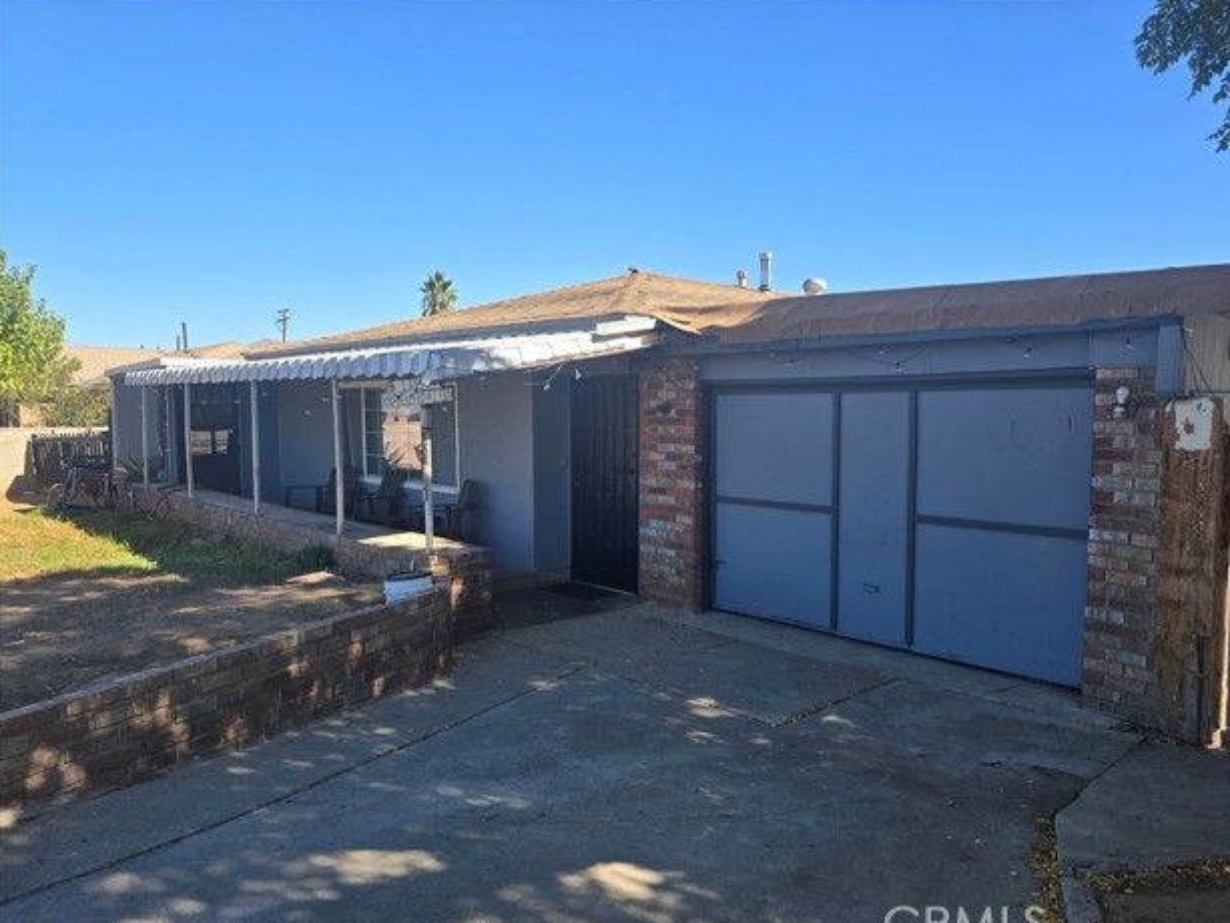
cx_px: 636
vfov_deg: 56.8
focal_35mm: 24
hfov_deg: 71.6
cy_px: 472
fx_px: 853
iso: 12
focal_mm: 6.3
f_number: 1.7
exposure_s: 1/383
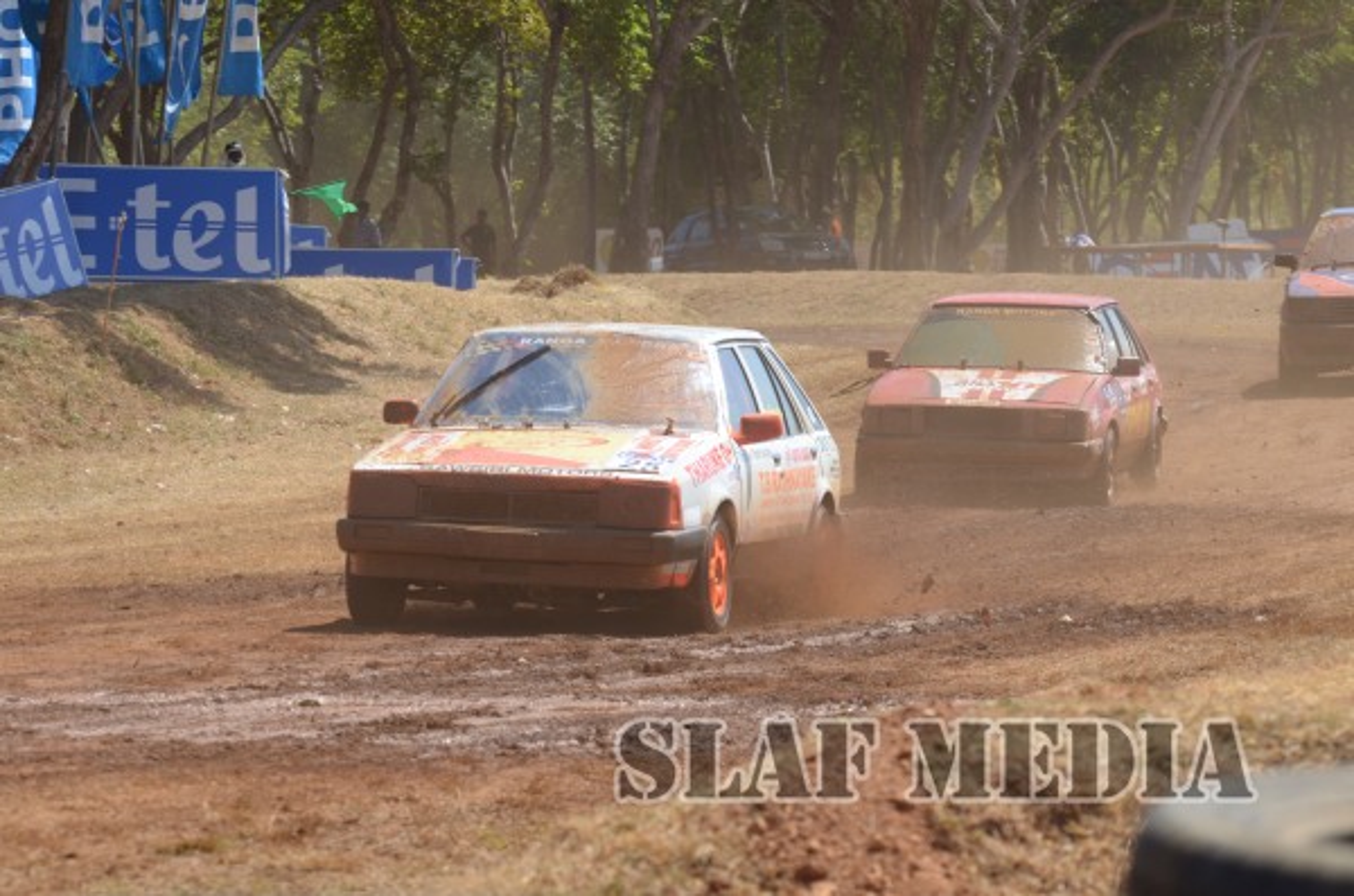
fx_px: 9849
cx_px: 677
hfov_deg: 7.9
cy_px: 448
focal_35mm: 262
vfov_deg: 5.2
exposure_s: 1/400
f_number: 9
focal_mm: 175
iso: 200
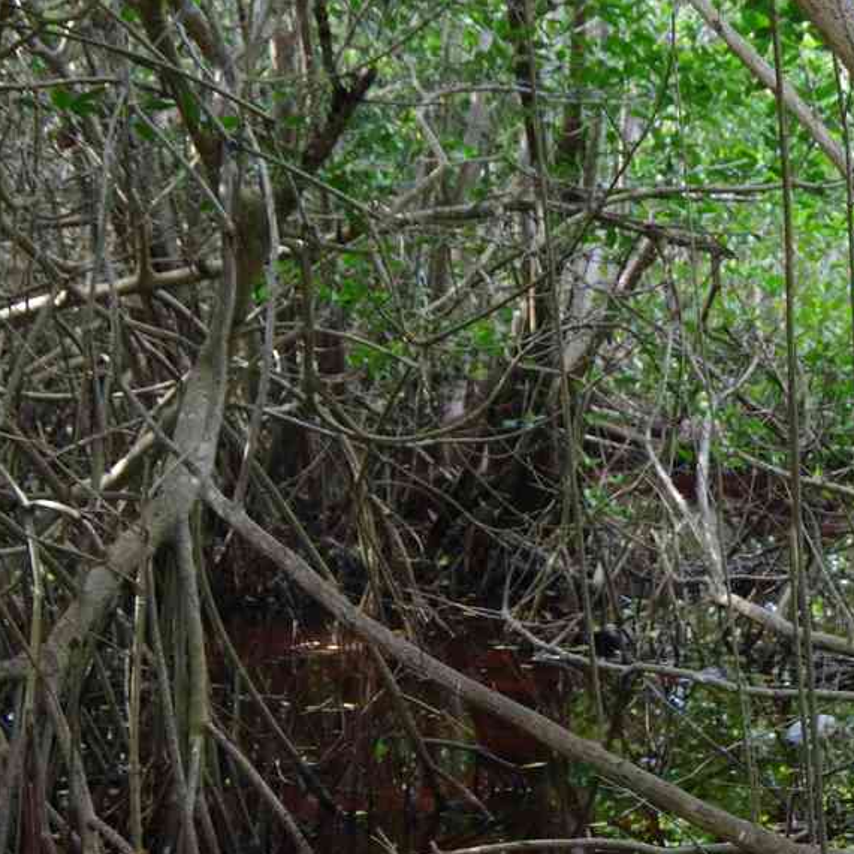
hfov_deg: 16.1
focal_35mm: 107
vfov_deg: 16.3
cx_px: 708
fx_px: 2987
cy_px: 495
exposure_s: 1/80
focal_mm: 47.5
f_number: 6.3
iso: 3200
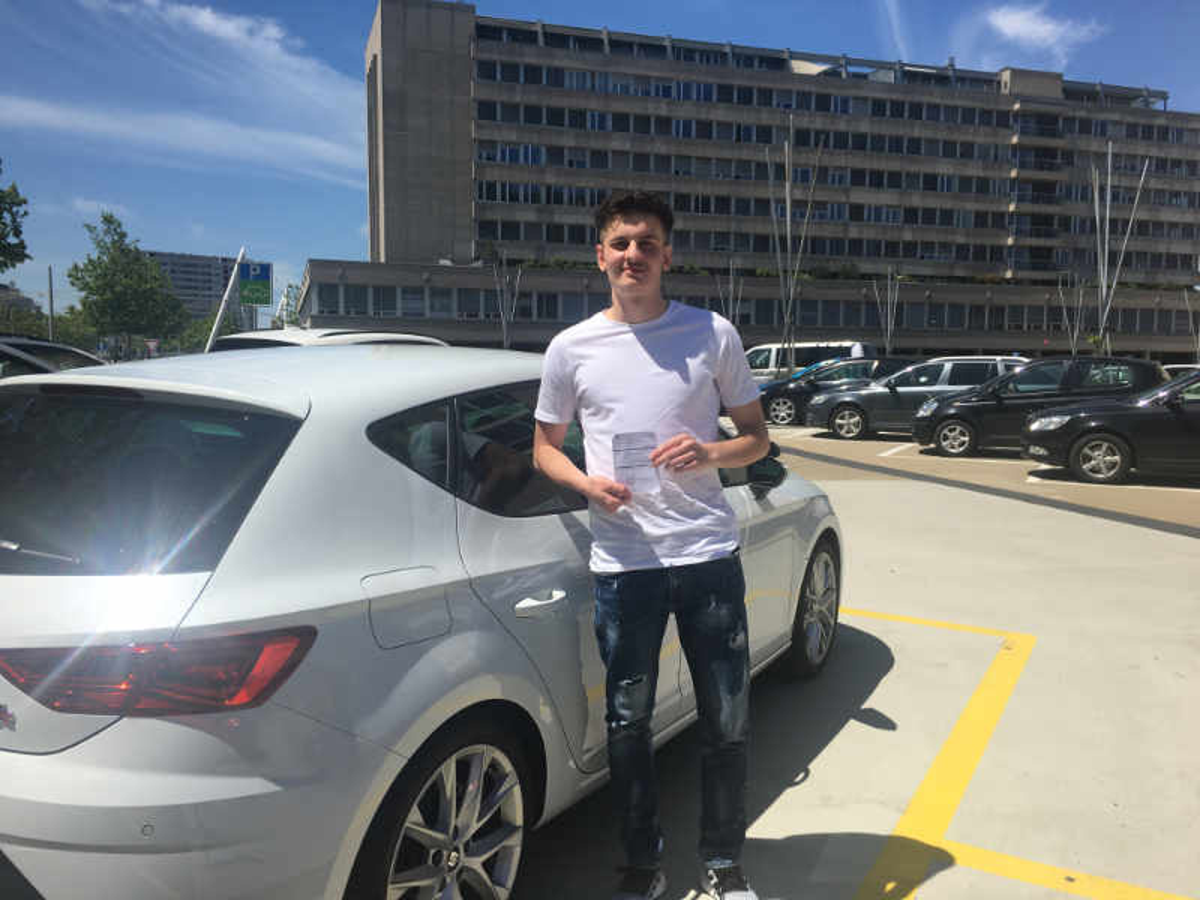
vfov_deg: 48.2
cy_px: 450
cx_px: 600
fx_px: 1005
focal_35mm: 29
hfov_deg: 61.7
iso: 25
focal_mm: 4.2
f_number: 2.2
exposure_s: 1/2198
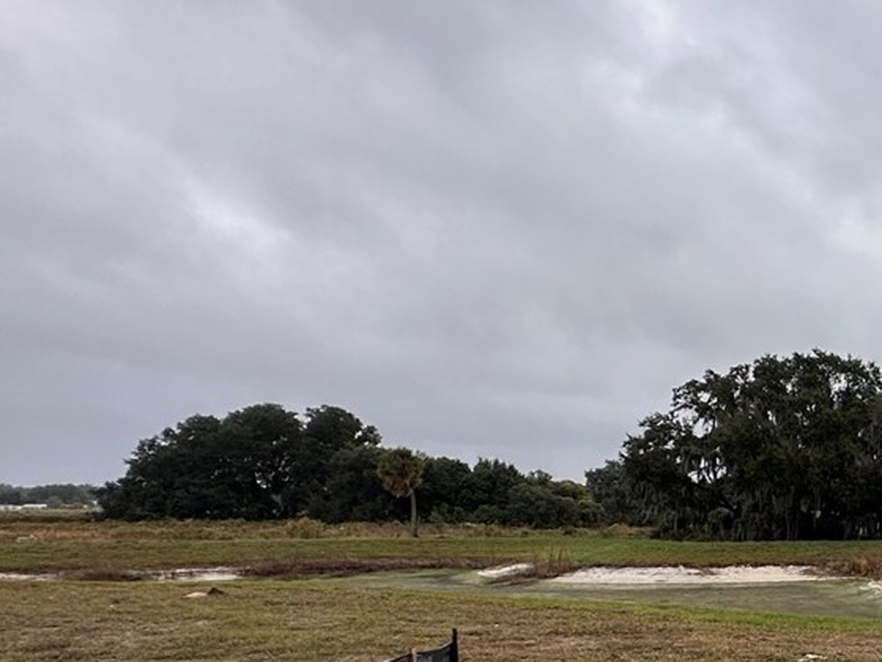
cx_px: 1139
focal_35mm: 40
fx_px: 1019
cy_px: 463
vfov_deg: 35.5
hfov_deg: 34.0
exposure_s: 1/1261
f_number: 2.2
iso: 40
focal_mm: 2.22
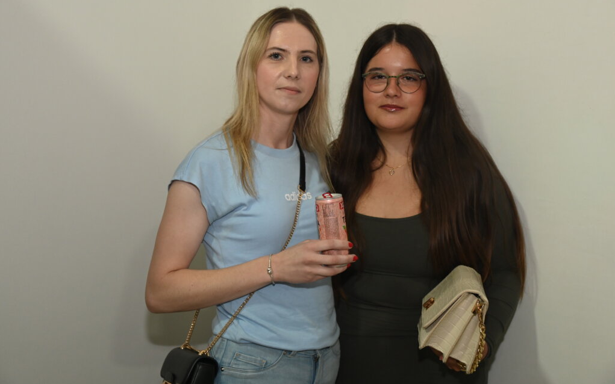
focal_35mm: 48
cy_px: 184
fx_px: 804
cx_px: 308
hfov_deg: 41.8
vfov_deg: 26.9
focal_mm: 47
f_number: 5.3
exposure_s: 1/60
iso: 2500
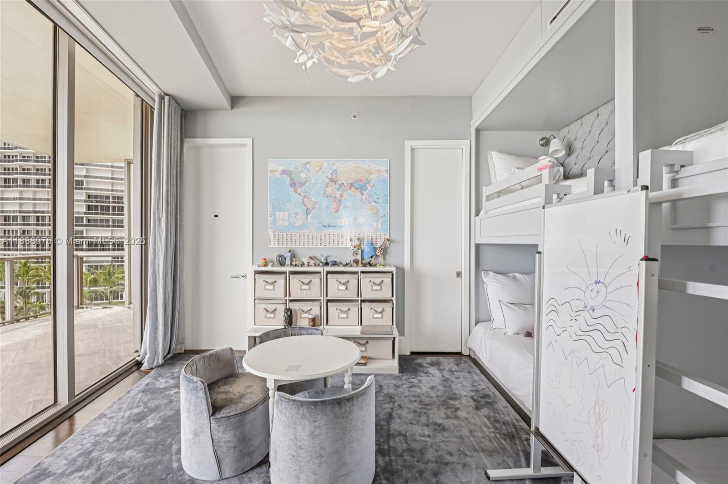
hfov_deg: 104.3
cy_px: 242
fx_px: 283
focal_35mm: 14
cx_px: 364
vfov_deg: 81.1
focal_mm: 14
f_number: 8
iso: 160
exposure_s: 1/15
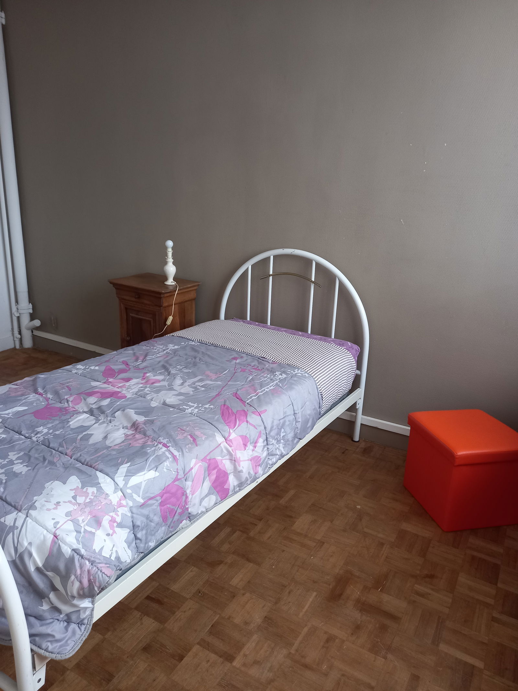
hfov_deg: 54.9
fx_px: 499
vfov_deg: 69.4
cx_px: 259
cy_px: 346
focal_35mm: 25
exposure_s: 1/60
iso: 200
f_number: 2
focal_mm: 4.6
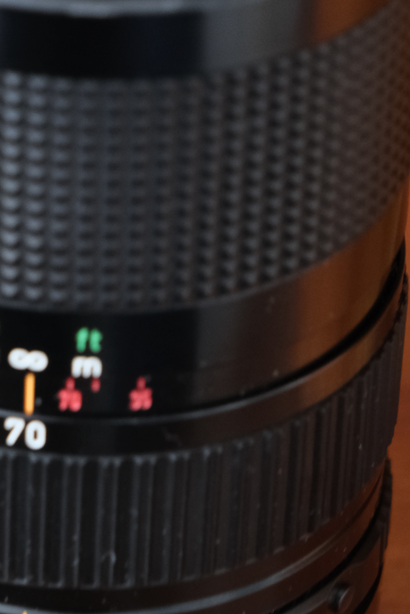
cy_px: -25
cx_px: 102
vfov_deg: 7.6
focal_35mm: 270
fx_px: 4612
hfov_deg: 5.1
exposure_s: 1/6
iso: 1600
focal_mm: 80
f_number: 5.6
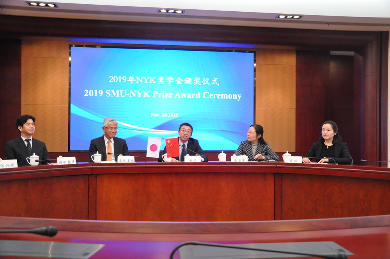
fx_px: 389
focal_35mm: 36
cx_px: 195
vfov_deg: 36.8
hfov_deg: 53.2
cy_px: 130
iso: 3200
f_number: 3.8
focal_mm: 24
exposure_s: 1/100
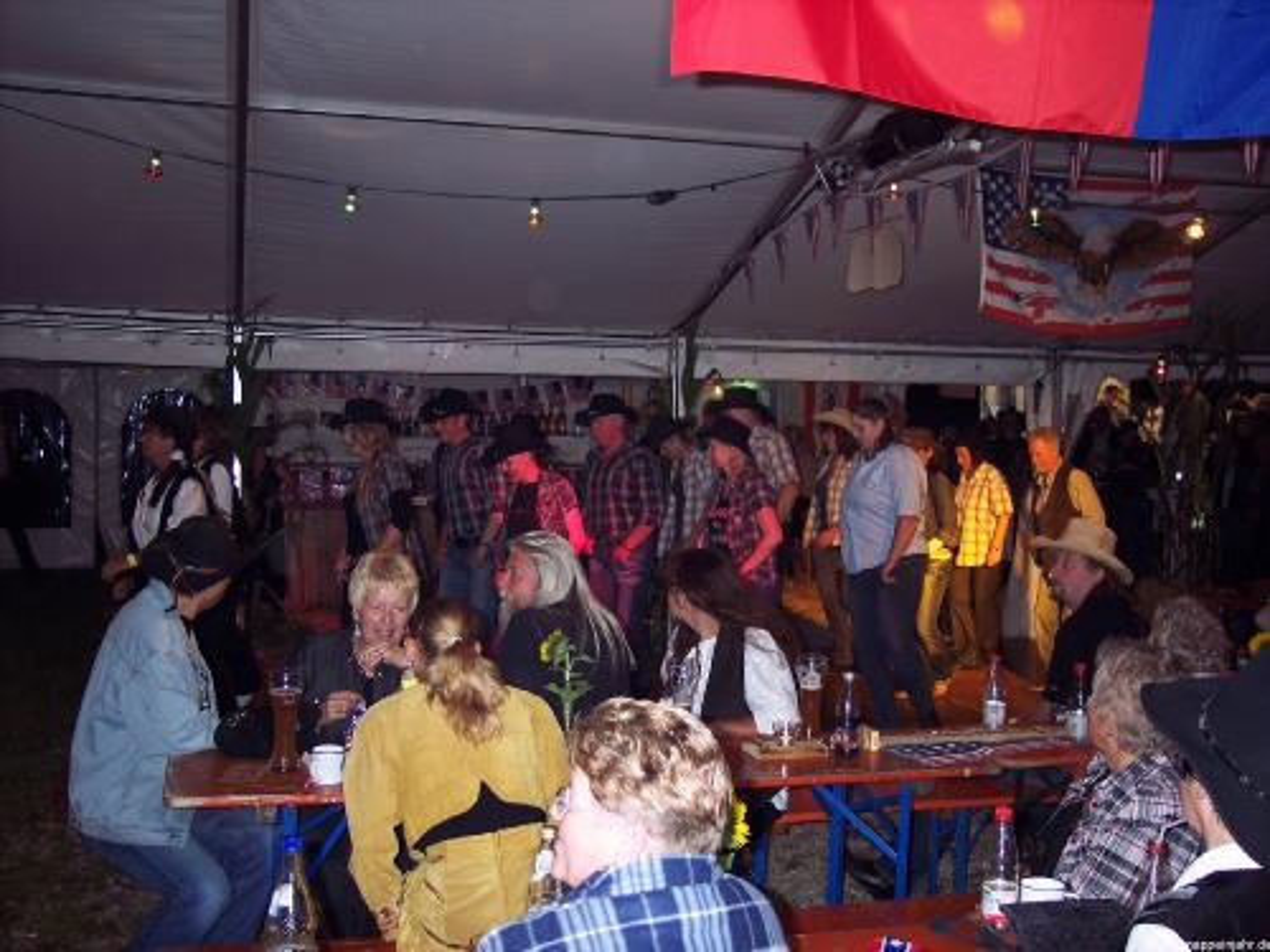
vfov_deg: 36.8
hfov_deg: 47.9
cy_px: 476
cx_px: 635
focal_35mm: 39
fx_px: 1431
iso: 100
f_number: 2.8
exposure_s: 1/60
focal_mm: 8
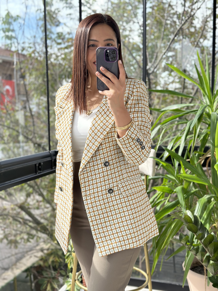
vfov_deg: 39.7
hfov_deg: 30.3
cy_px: 146
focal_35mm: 48
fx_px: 403
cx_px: 109
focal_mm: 6.86
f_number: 1.78
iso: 80
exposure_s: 1/415
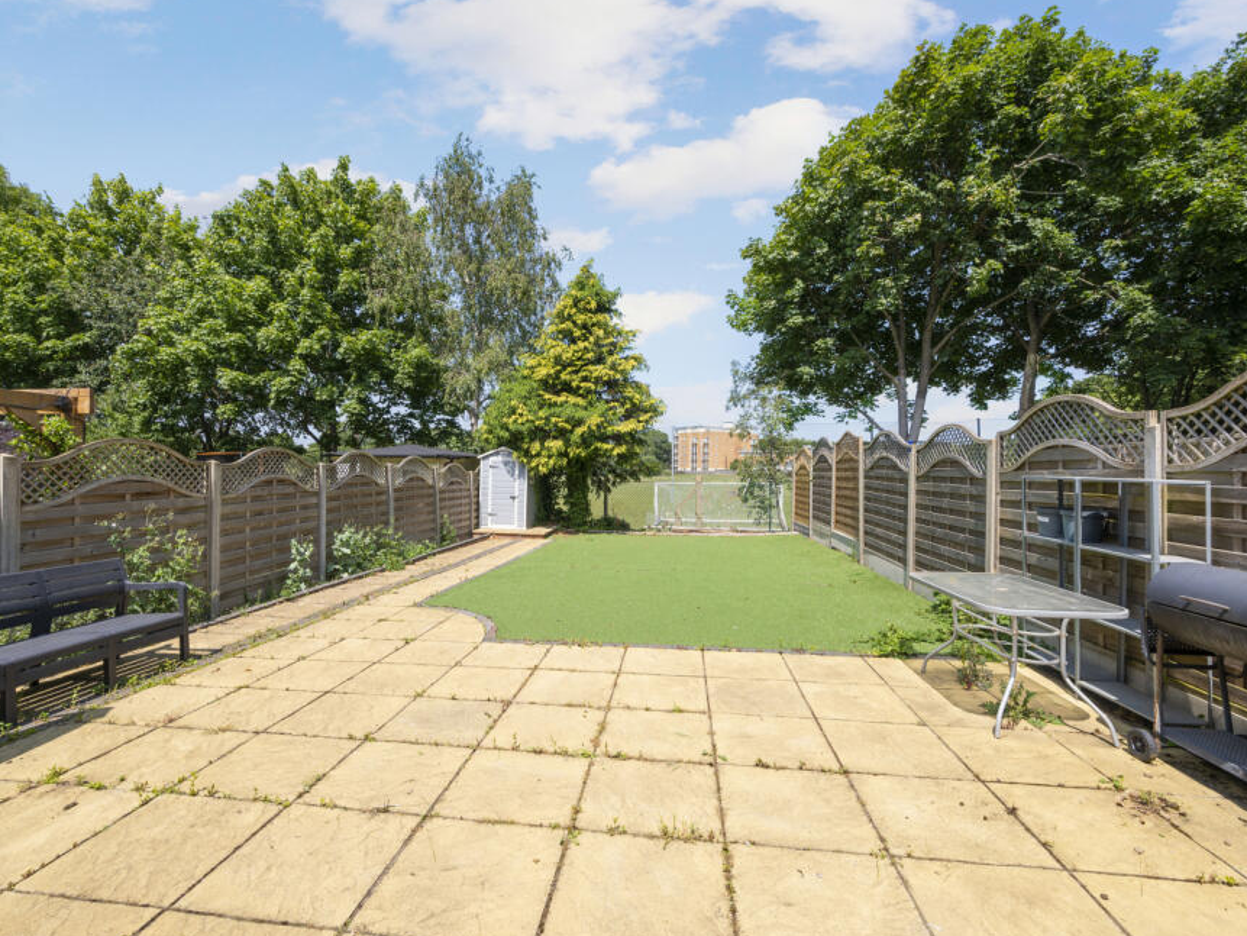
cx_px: 602
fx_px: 576
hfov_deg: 94.5
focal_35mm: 16
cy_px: 463
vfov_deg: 78.1
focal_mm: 14
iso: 200
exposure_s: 1/400
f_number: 8
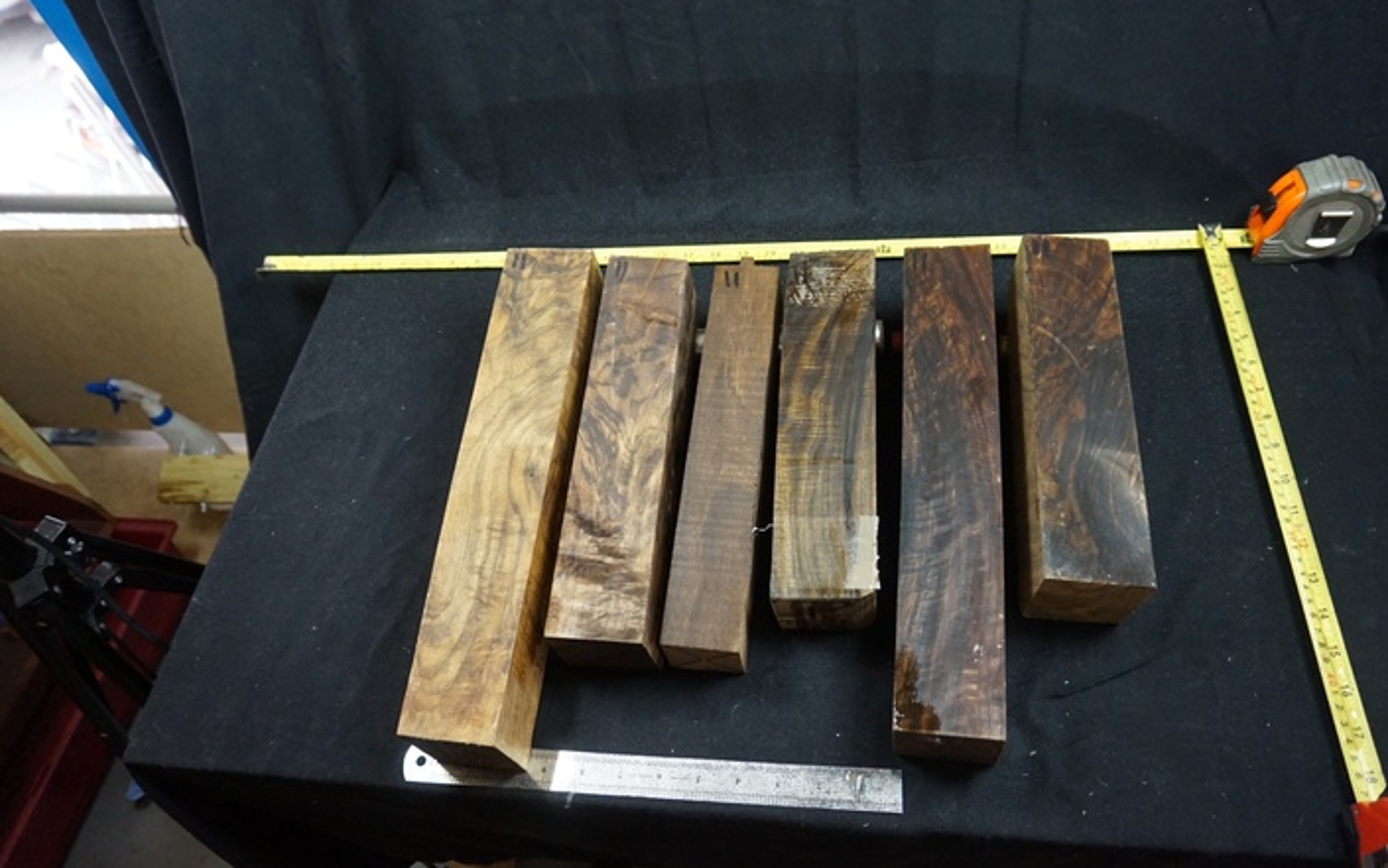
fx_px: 946
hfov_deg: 72.5
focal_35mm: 25
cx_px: 702
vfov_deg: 49.3
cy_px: 415
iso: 2000
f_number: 3.5
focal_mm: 16
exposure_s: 1/160
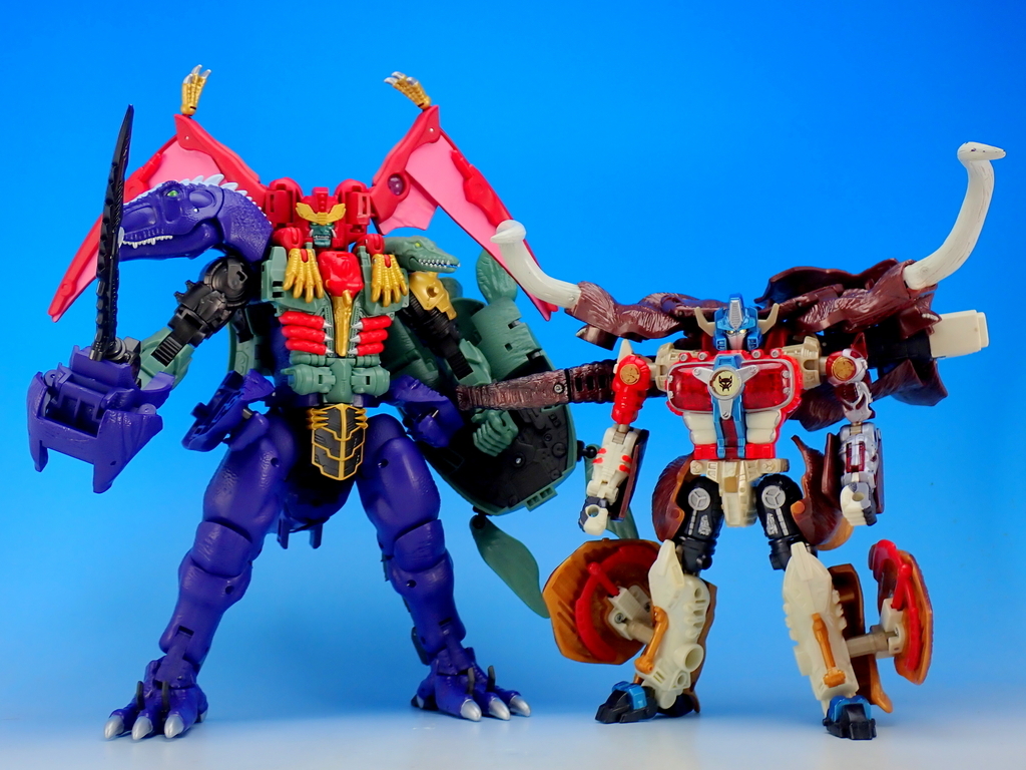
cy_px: 385
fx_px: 1393
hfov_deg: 40.4
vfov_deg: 30.9
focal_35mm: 47
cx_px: 513
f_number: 3.1
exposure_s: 1/25
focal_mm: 8.4
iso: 100
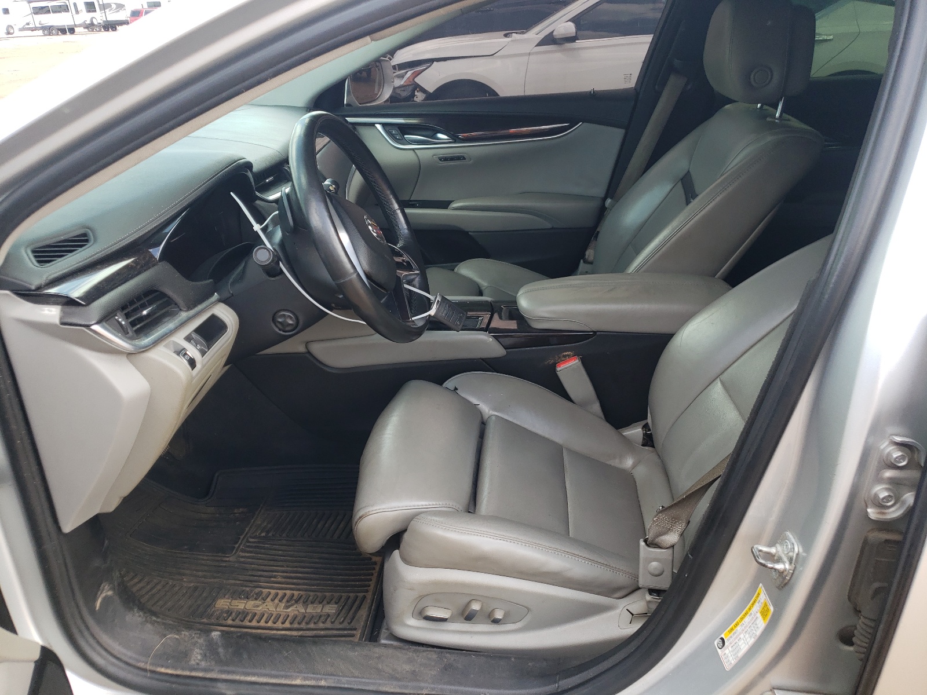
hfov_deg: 67.3
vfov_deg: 53.1
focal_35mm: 26
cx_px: 464
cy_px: 348
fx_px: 696
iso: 50
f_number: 1.5
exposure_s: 1/263
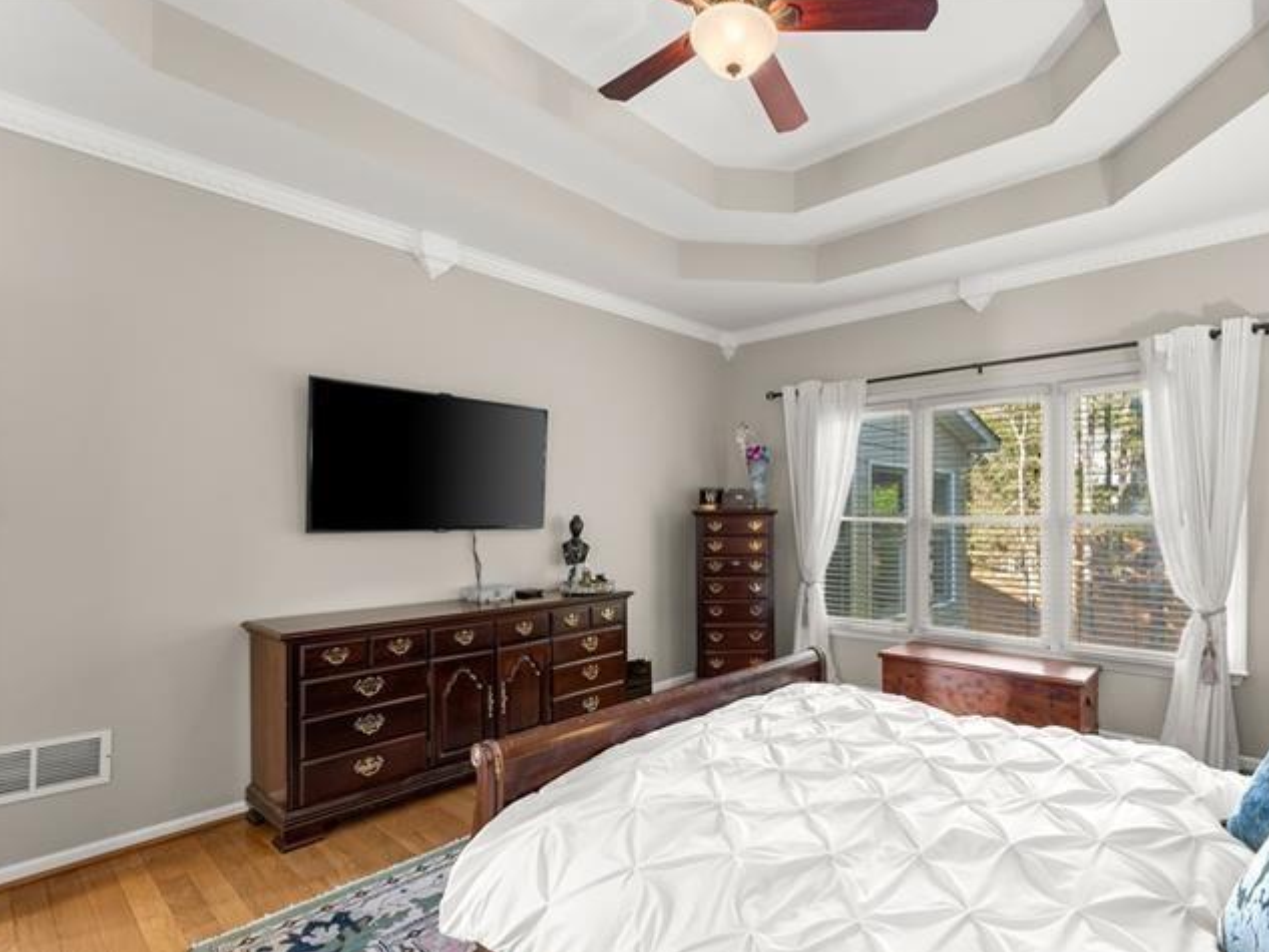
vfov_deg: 72.3
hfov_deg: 87.8
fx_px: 650
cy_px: 522
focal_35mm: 18
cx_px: 746
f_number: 10
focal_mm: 14.6
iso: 640
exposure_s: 1/2
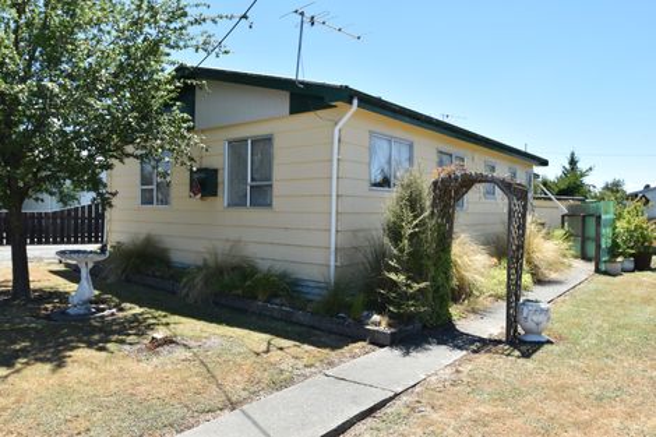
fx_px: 464
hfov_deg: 70.5
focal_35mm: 26
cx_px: 328
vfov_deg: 50.4
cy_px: 218
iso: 200
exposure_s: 1/320
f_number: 9
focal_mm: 17
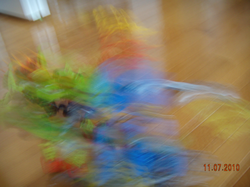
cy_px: 94
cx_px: 125
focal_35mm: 38
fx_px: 274
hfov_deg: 49.0
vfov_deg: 37.7
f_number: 3.5
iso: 100
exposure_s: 1/5.38
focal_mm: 6.4
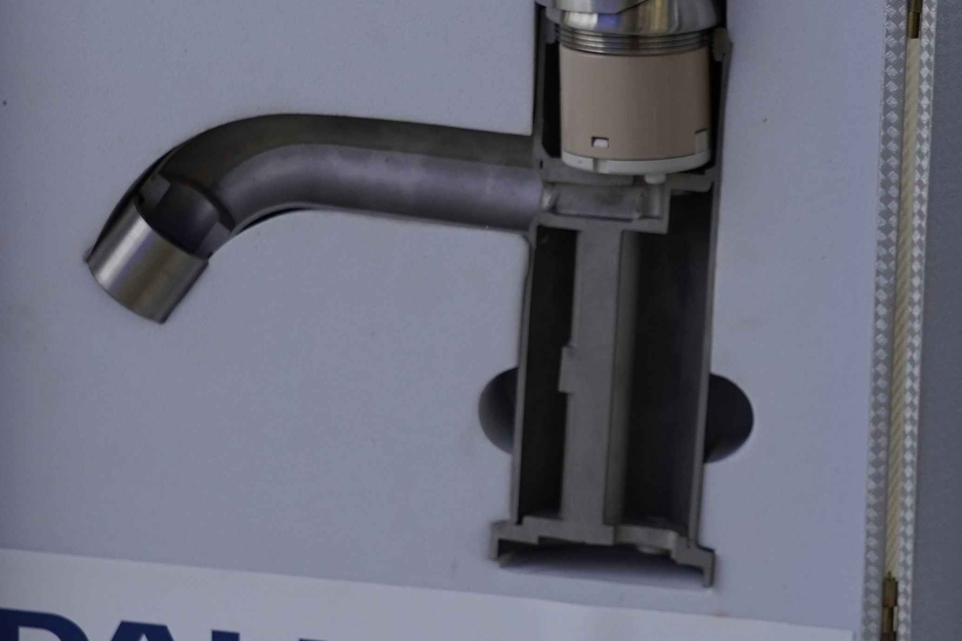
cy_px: 396
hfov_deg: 13.7
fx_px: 3954
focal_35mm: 148
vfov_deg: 9.3
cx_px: 860
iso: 640
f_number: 7.1
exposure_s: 1/60
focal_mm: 51
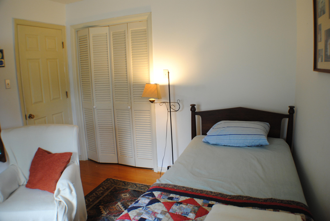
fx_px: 303
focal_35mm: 33
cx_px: 165
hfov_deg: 57.2
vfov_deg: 40.1
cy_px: 110
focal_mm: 22
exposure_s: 1/30
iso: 360
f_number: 3.8
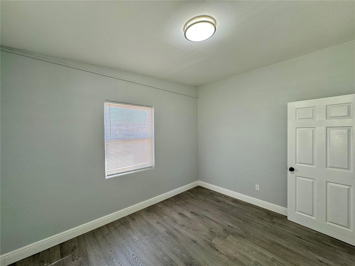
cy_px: 133
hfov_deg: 102.1
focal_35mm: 14
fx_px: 144
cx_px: 178
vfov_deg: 85.7
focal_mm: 2.22
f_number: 2.2
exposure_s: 1/120
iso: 64
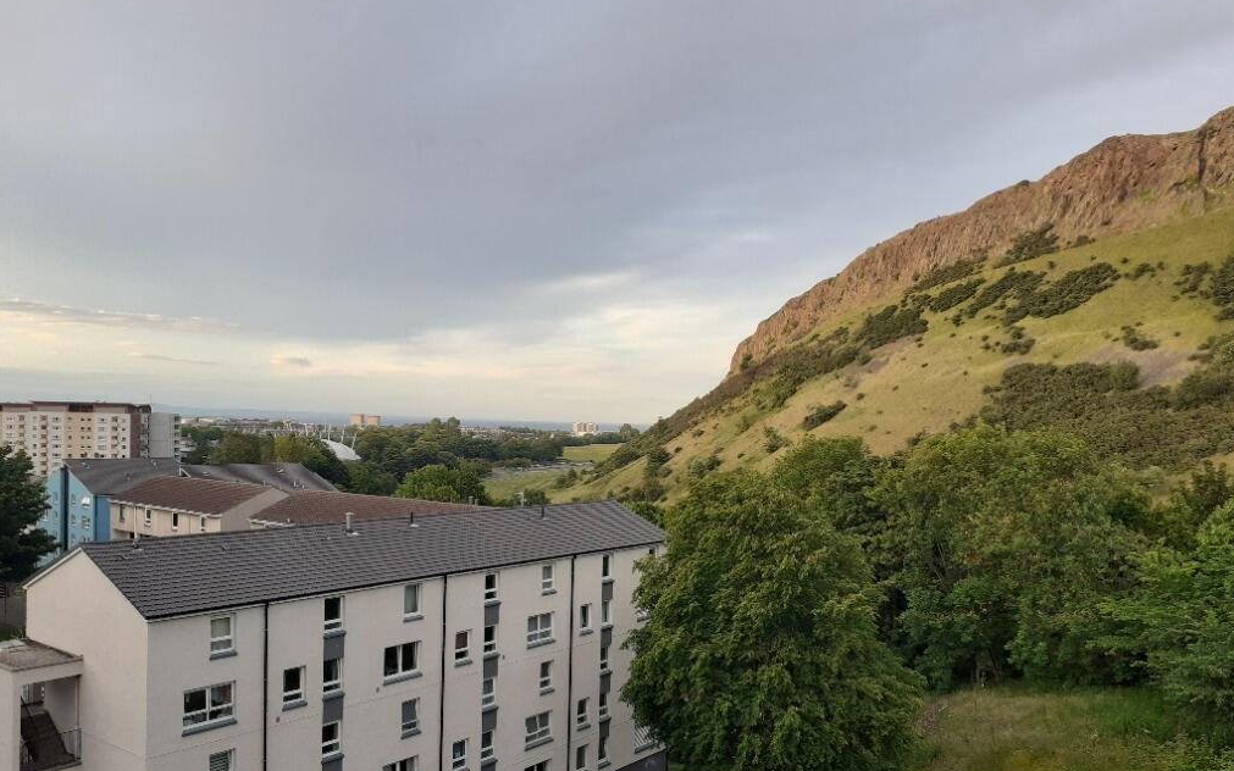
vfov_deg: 43.0
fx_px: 975
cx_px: 621
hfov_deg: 64.6
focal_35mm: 29
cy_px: 451
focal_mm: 3.6
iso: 40
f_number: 1.9
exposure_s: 1/189
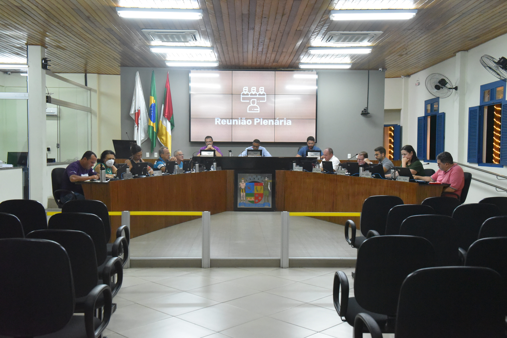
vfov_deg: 35.1
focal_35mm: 38
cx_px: 254
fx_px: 535
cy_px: 169
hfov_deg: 50.7
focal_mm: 38
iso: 10000
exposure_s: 1/200
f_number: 7.1
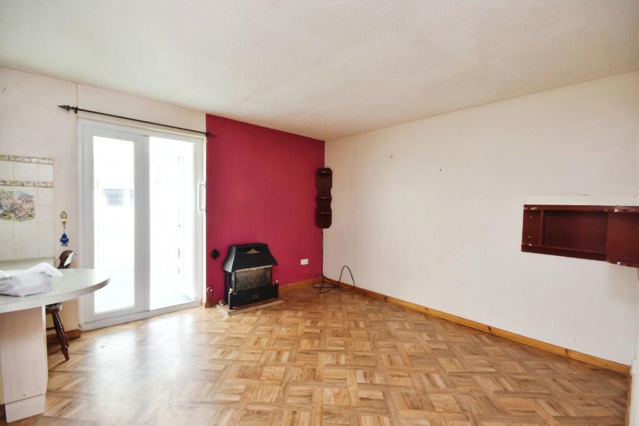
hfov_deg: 100.4
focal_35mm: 15
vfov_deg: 77.3
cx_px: 320
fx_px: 266
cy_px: 213
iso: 400
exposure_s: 1/20
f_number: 8
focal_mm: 10
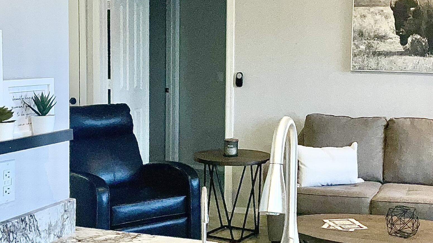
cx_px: 271
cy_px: 111
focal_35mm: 61
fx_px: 700
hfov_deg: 34.2
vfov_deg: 19.7
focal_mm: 3
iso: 64
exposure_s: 1/60
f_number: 1.8
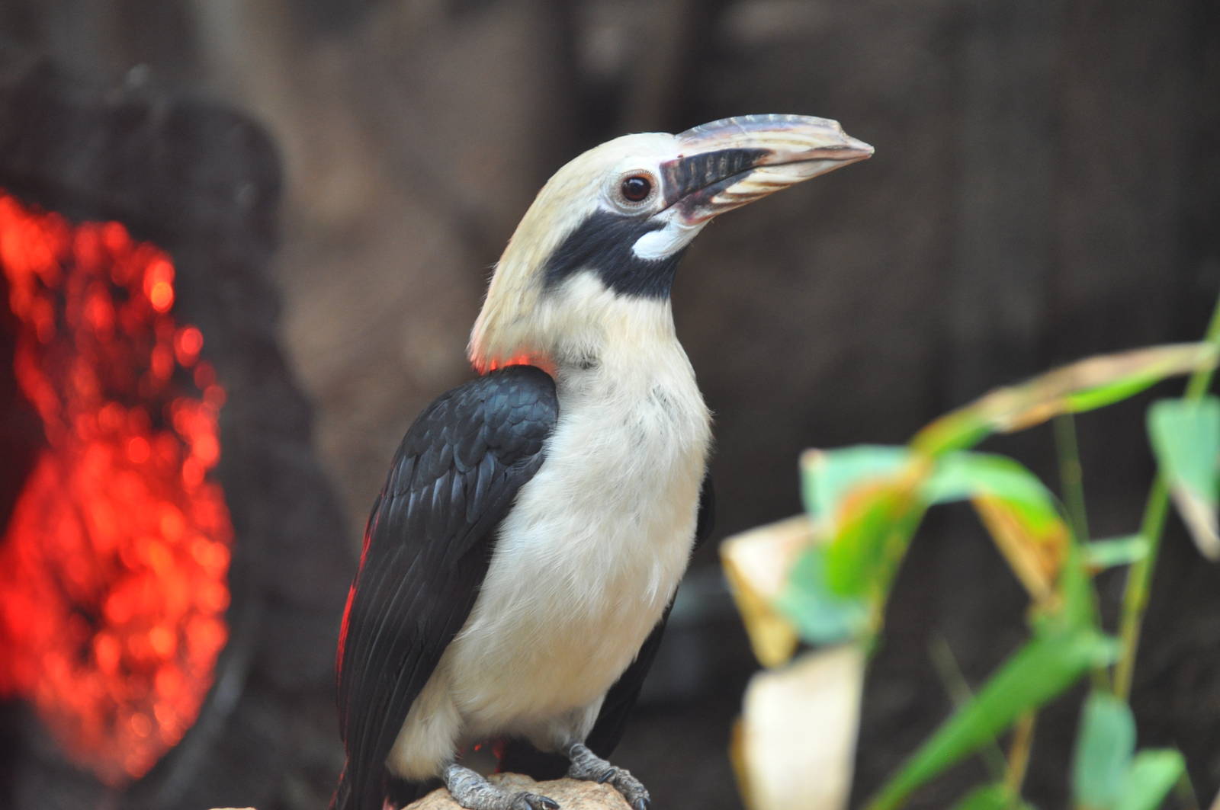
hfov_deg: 4.9
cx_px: 610
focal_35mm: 420
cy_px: 405
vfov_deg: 3.3
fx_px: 14217
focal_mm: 280
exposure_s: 1/40
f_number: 5.6
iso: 800
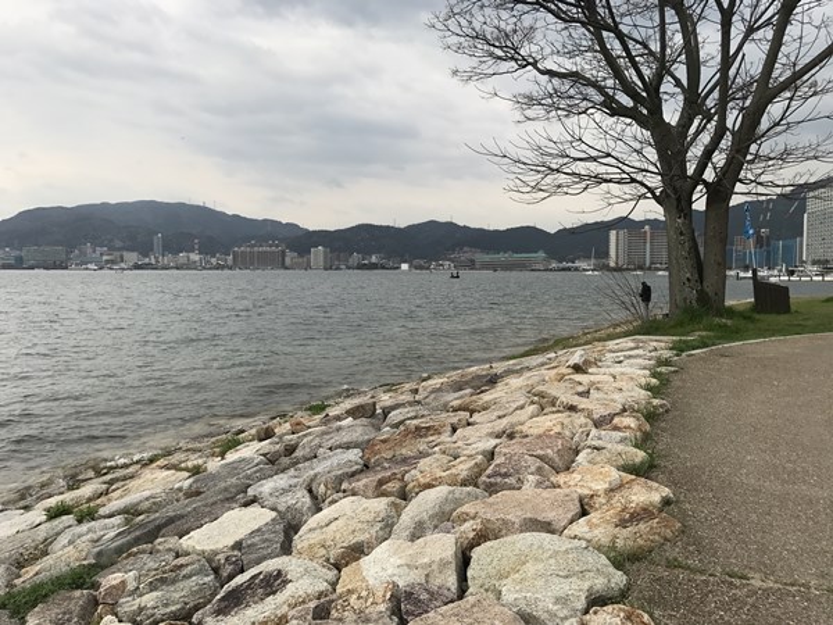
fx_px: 674
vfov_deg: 49.7
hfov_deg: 63.4
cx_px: 416
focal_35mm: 28
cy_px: 312
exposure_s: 1/2083
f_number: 1.8
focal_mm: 3.99
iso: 20
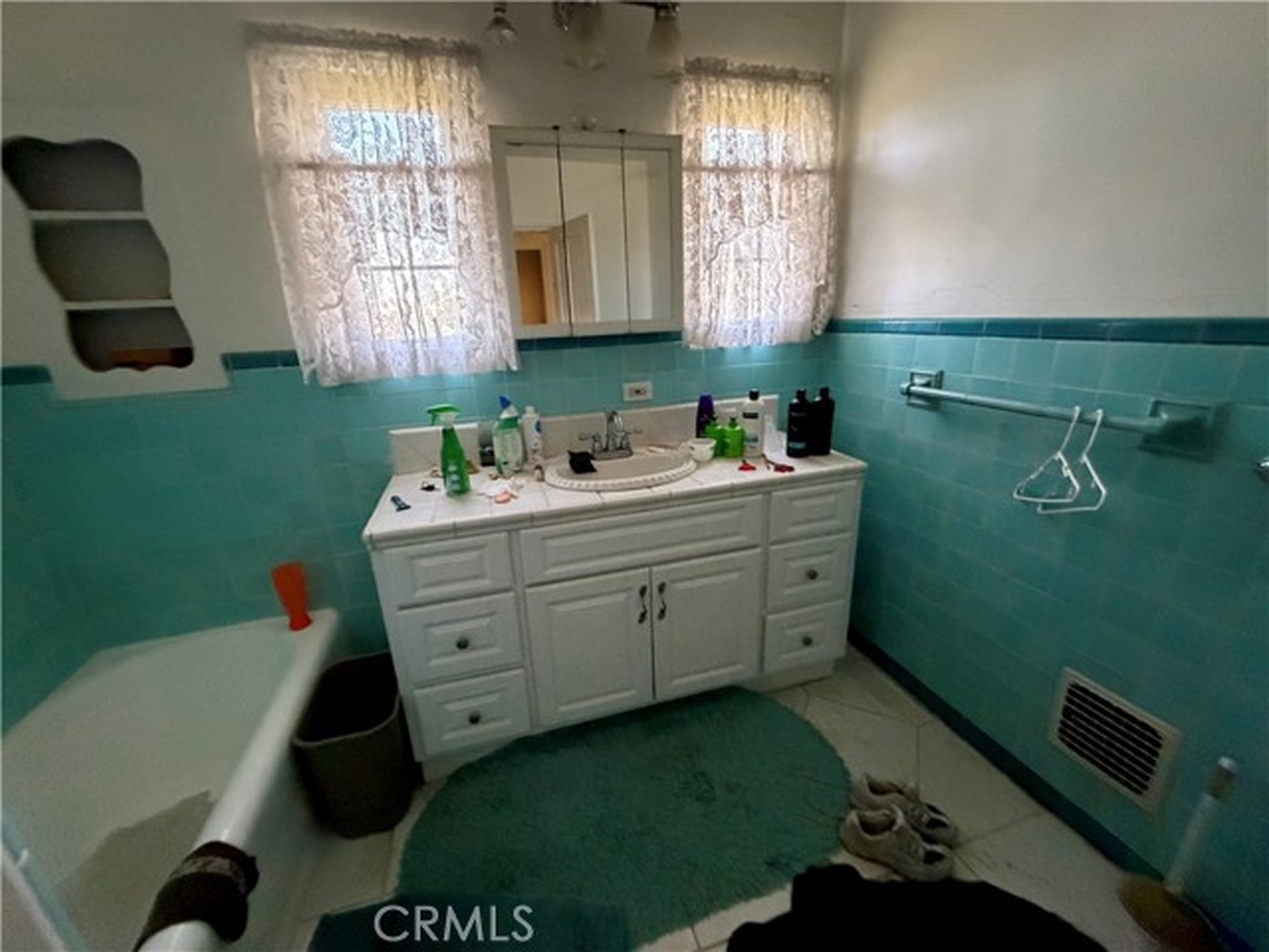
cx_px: 634
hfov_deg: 102.1
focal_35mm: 14
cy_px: 476
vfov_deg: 85.7
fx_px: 513
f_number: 2.2
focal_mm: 2.22
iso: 1000
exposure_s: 1/60
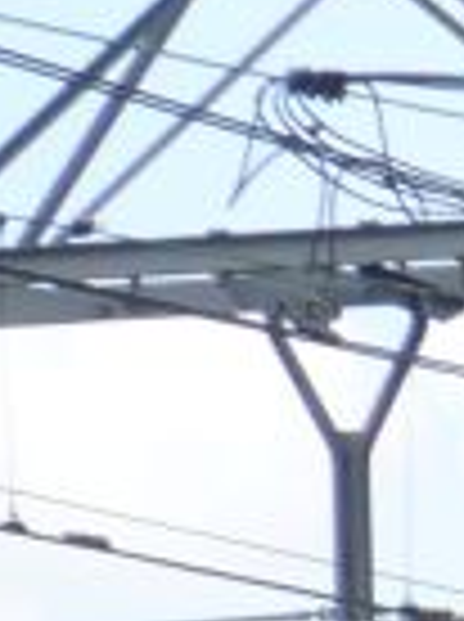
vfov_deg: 4.1
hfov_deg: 2.9
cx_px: 2113
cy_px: 1314
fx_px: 8605
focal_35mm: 480
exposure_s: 1/640
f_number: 3.5
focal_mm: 9.1
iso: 100
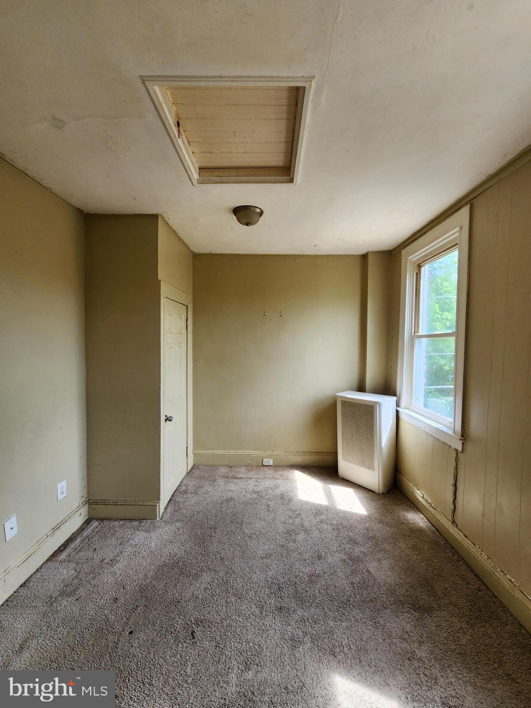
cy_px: 354
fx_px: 266
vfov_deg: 106.2
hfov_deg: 89.9
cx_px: 266
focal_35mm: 13
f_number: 2.2
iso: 64
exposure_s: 1/120
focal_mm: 2.2
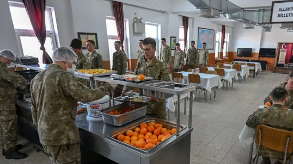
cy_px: 111
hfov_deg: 73.6
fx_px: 193
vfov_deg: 45.4
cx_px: 176
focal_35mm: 25
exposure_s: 1/20
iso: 100
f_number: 2.8
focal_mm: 14.5
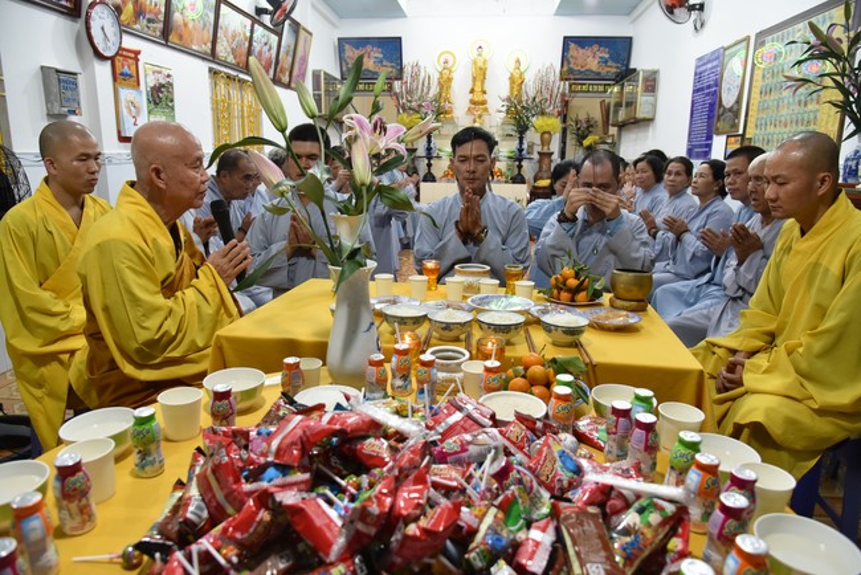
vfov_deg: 53.2
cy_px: 288
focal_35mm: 24
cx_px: 430
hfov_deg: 73.7
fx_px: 574
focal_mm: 24
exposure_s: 1/100
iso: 1600
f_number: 5
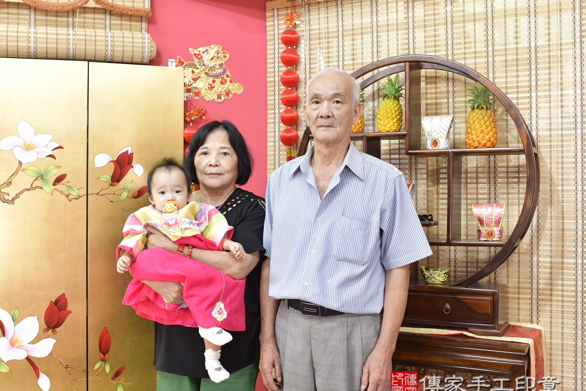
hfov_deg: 47.3
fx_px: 667
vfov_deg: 32.6
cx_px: 250
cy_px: 194
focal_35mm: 41
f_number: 4.5
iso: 1000
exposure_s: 1/200
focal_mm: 35
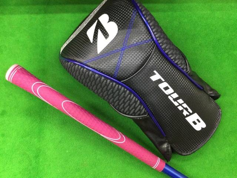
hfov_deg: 58.4
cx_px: 118
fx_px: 212
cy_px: 89
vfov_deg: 45.4
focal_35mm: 31
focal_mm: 3.3
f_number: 2.4
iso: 200
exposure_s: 1/24
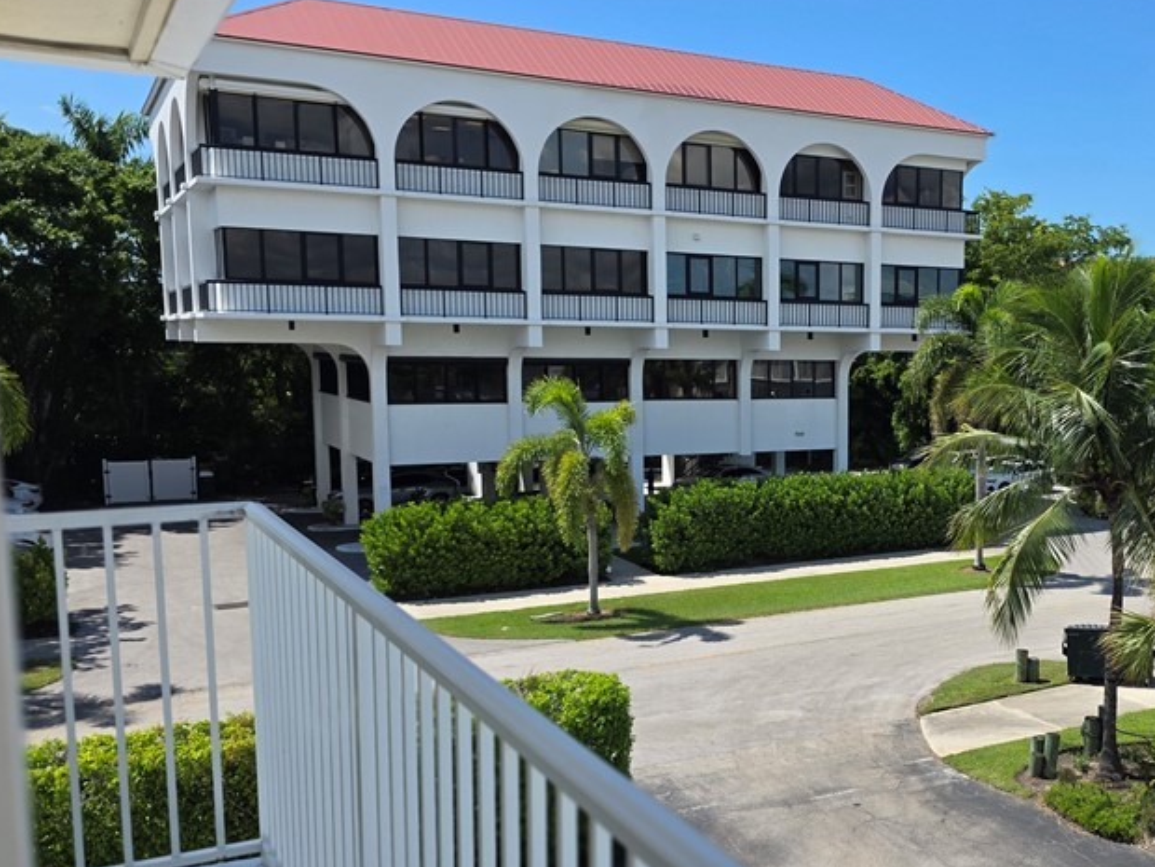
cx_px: 904
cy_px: 509
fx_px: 1268
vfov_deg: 37.6
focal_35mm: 38
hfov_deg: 46.7
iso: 80
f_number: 1.7
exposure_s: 1/5958
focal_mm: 6.3
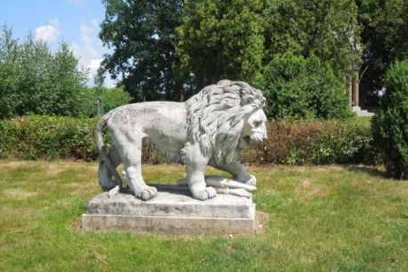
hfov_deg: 51.9
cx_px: 202
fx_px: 419
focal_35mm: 37
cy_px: 135
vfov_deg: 35.9
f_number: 7.4
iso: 400
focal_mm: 6.3
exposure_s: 1/800
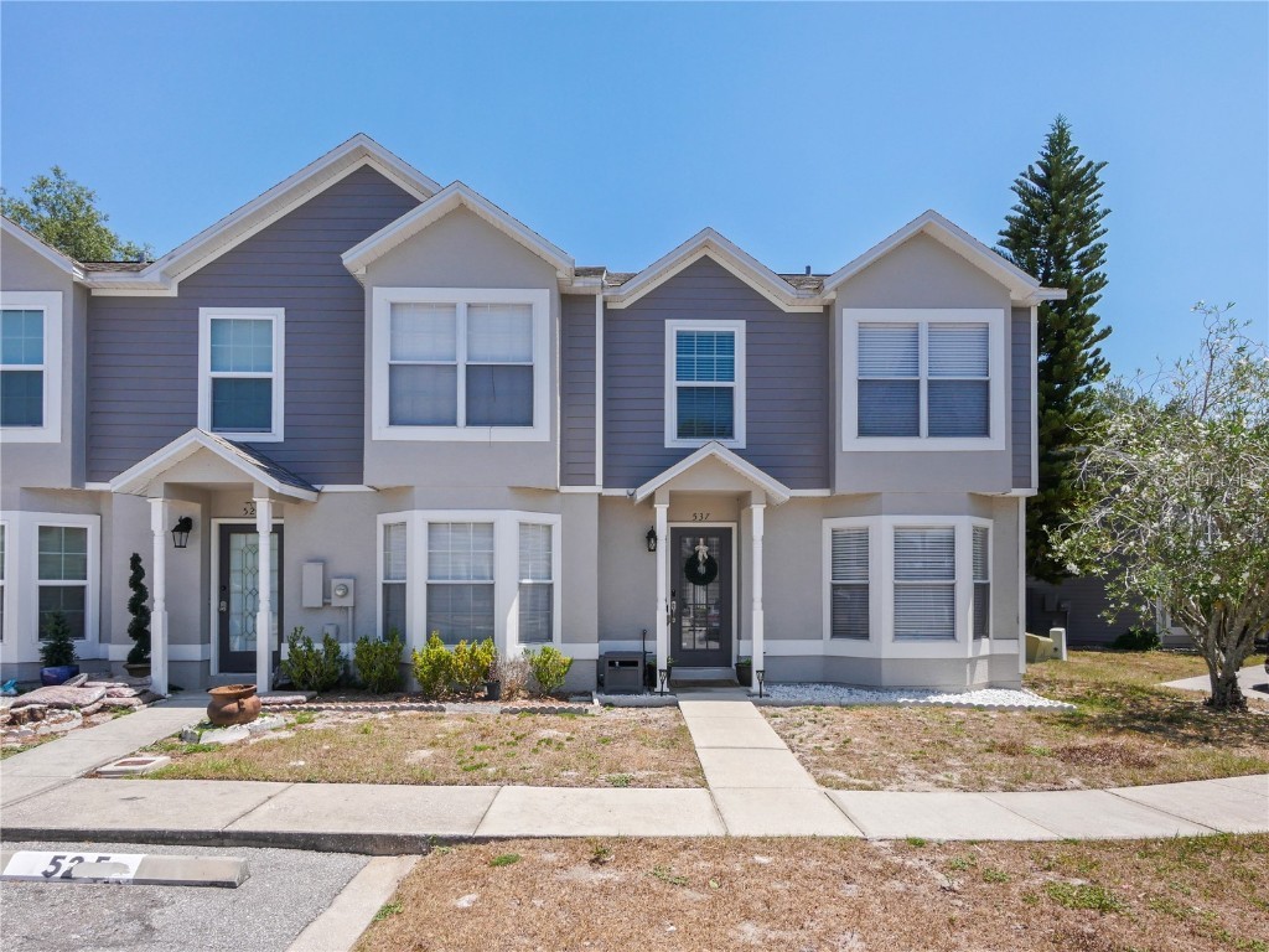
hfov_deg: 81.7
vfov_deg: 66.0
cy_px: 476
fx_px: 733
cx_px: 634
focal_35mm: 20
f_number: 8
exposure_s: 1/400
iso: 200
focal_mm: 10
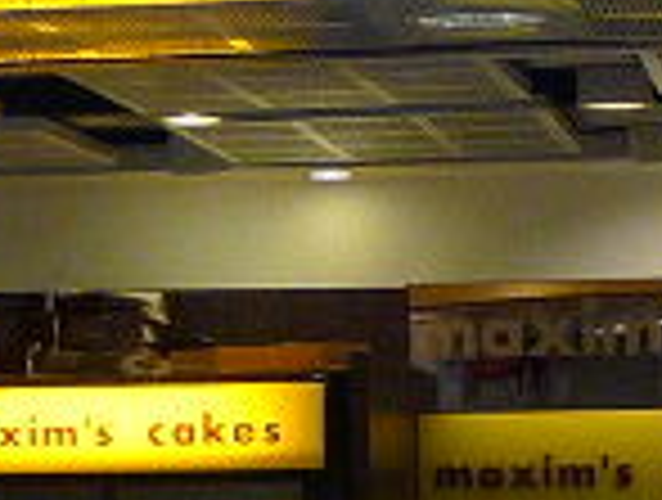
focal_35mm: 204
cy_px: 505
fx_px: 3911
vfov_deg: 7.3
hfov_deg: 9.7
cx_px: 149
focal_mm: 5.4
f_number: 2.1
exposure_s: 1/200
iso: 320
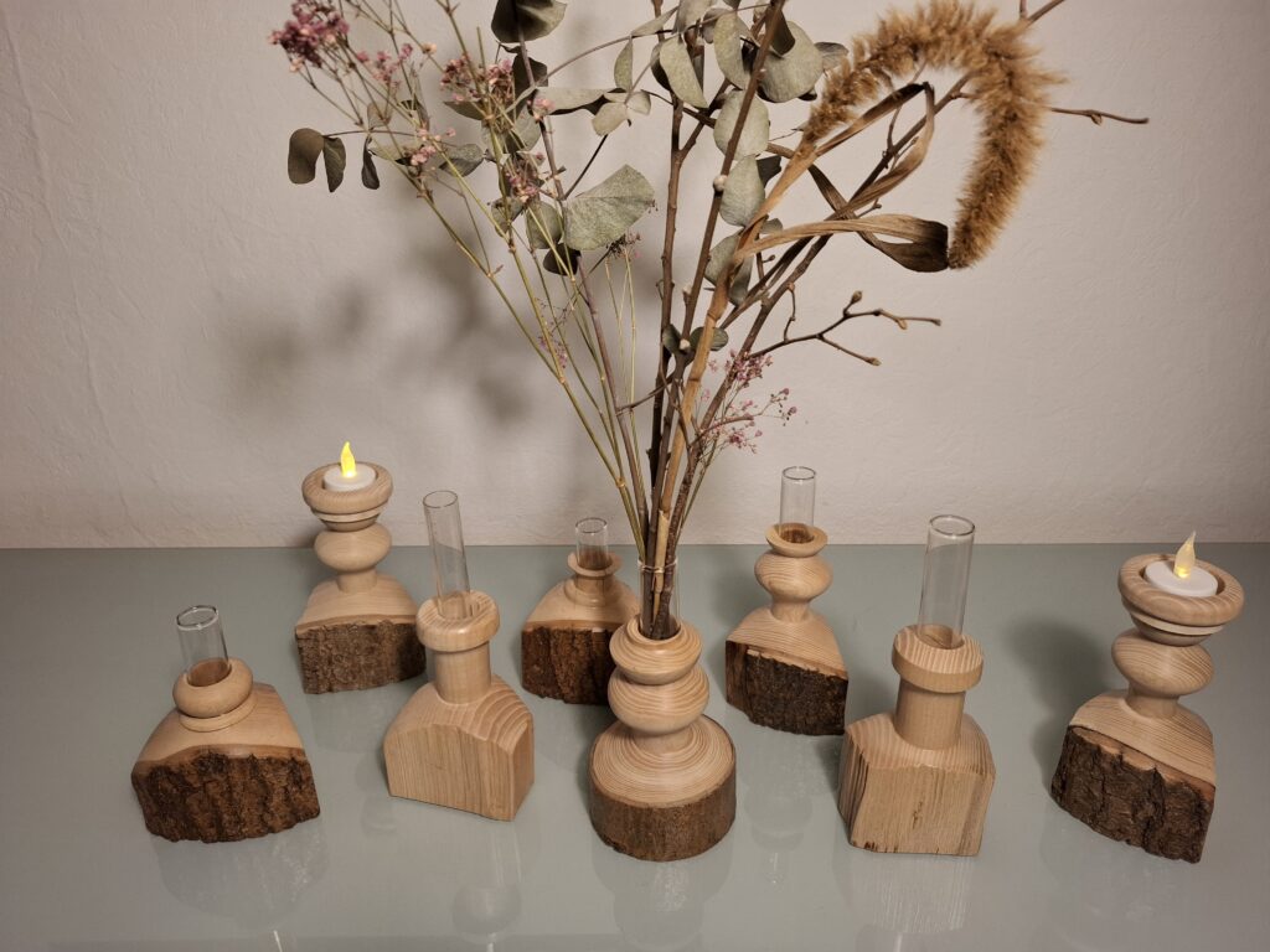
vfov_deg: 58.9
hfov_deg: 73.9
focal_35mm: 23
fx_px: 844
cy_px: 476
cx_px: 635
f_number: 1.8
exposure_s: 1/50
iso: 200
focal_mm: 5.54
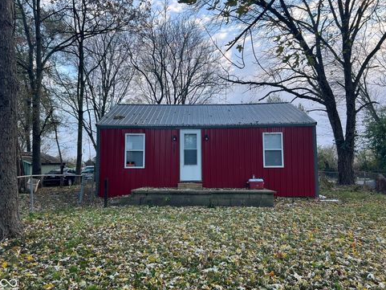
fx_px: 301
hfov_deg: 65.3
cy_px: 146
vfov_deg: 51.4
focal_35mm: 27
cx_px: 192
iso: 40
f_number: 1.5
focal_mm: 5.7
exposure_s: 1/121
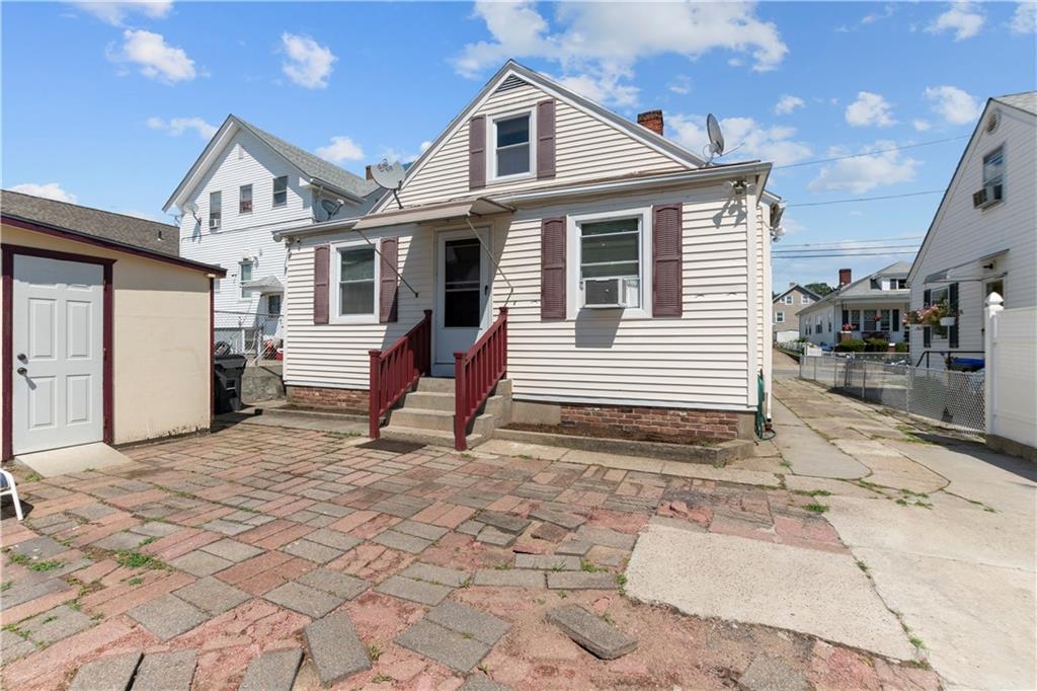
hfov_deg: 100.4
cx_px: 518
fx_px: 432
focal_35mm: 15
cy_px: 346
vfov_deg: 77.3
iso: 100
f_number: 11
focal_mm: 10
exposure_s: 1/320
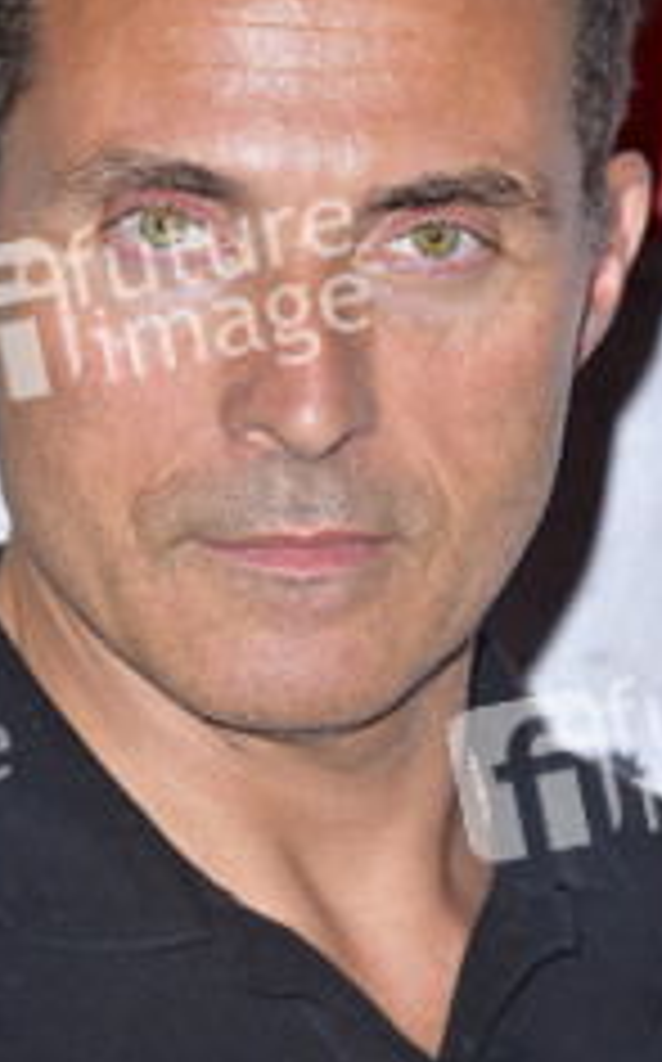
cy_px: 531
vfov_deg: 6.4
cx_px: 272
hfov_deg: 4.0
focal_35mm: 329
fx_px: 9520
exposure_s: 1/250
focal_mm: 190
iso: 320
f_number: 7.1
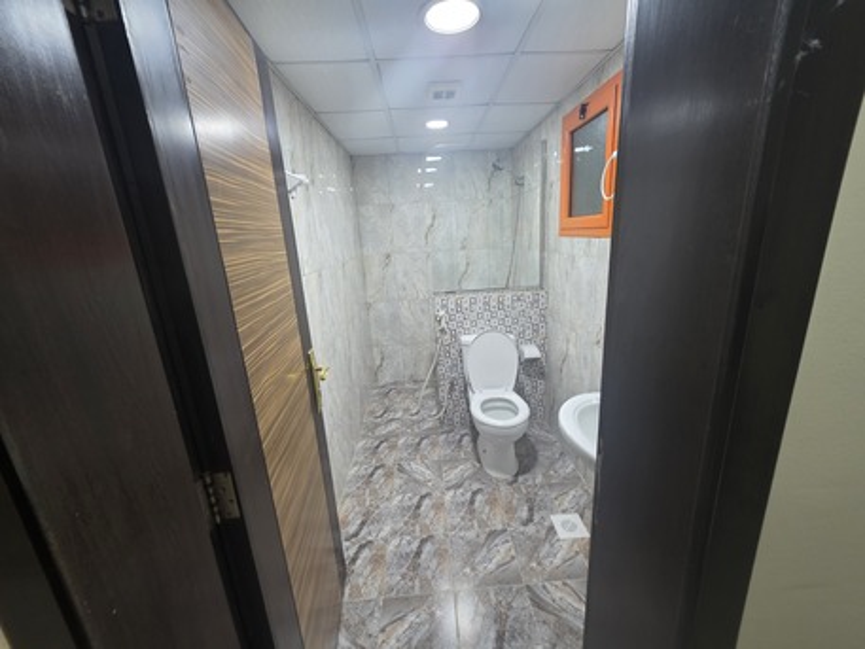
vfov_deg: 89.9
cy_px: 324
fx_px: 325
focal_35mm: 13
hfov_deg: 106.2
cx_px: 432
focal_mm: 2.2
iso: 160
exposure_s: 1/50
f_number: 1.9
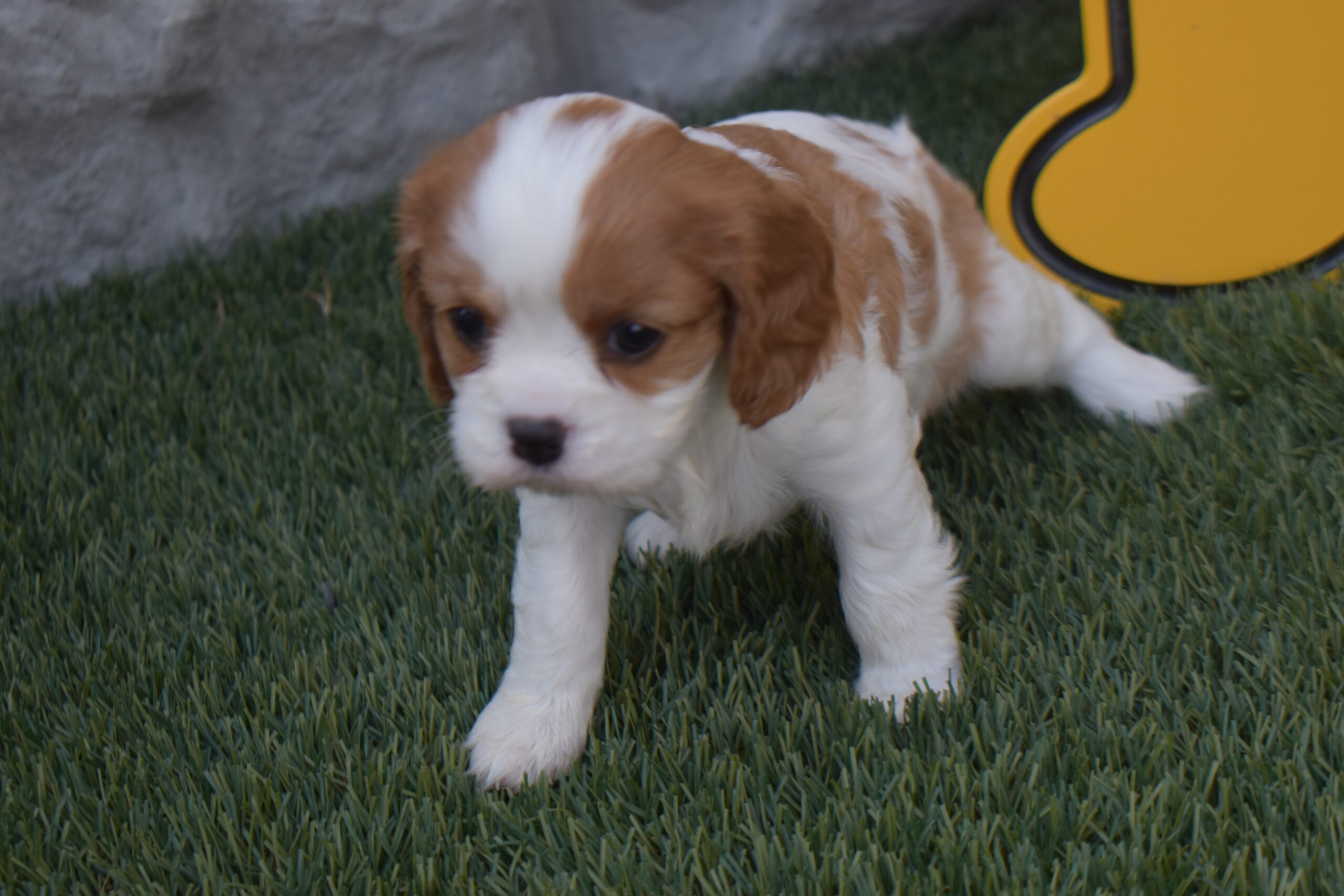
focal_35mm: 72
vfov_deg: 18.9
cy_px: 448
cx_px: 672
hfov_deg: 28.1
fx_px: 2688
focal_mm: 48
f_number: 5.3
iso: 200
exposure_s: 1/160
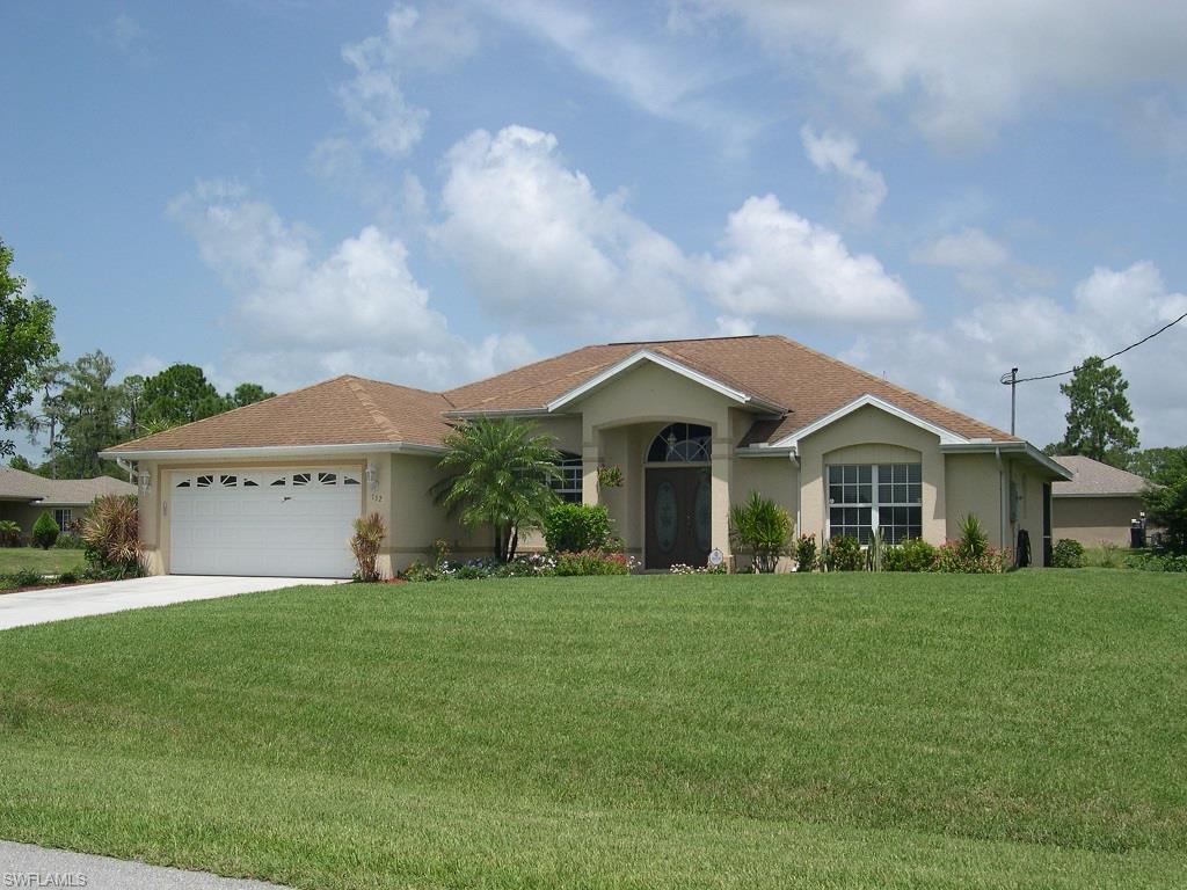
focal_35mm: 38
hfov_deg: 49.0
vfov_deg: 37.7
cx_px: 594
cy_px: 445
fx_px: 1303
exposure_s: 1/276
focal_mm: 8
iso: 100
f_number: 7.6
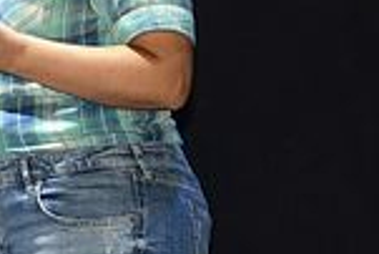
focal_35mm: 760
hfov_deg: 2.7
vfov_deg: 1.8
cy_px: 82
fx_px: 8009
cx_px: -663
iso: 1250
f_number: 4
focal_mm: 135
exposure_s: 1/60
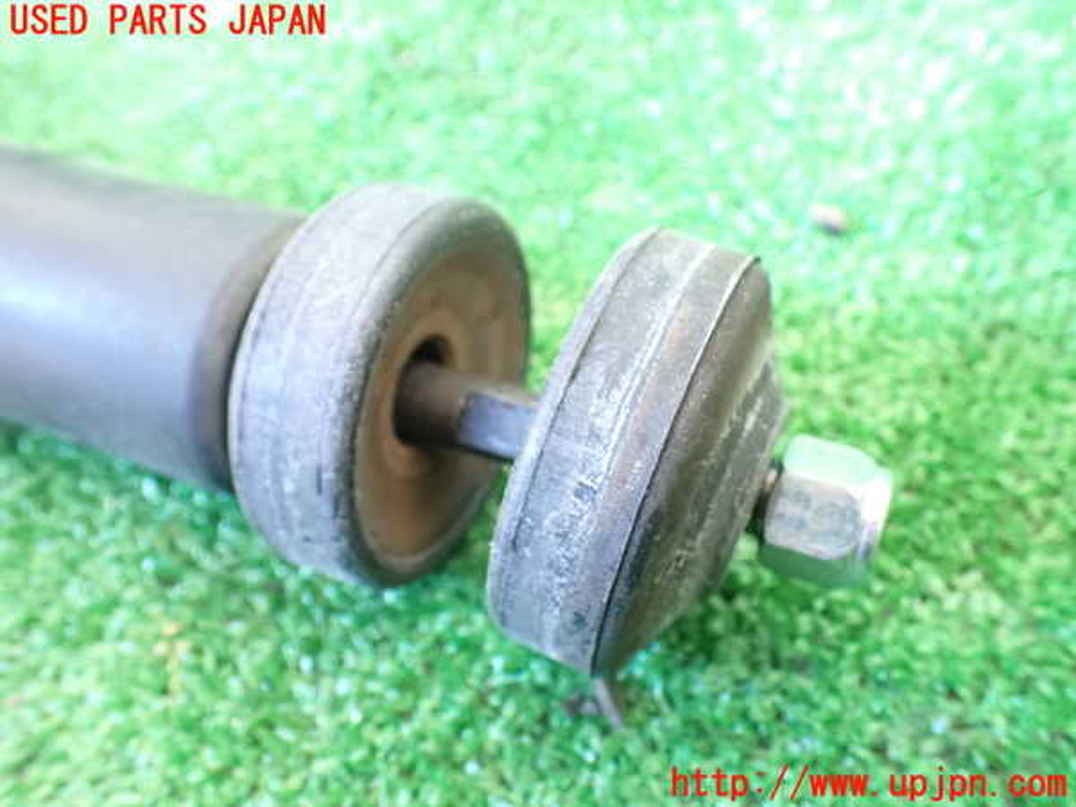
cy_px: 404
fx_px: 933
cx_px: 538
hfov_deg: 60.0
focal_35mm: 30
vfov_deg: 46.8
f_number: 2.3
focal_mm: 5.4
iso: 1600
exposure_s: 1/30
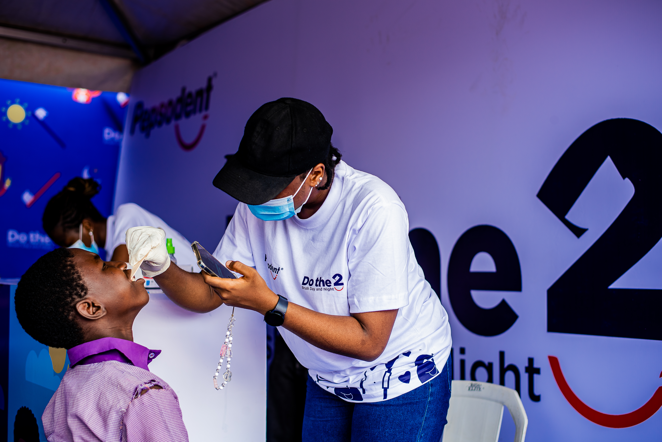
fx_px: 920
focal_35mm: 50
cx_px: 331
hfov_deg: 39.6
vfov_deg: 27.0
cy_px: 221
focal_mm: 50
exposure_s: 1/200
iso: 100
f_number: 2.5
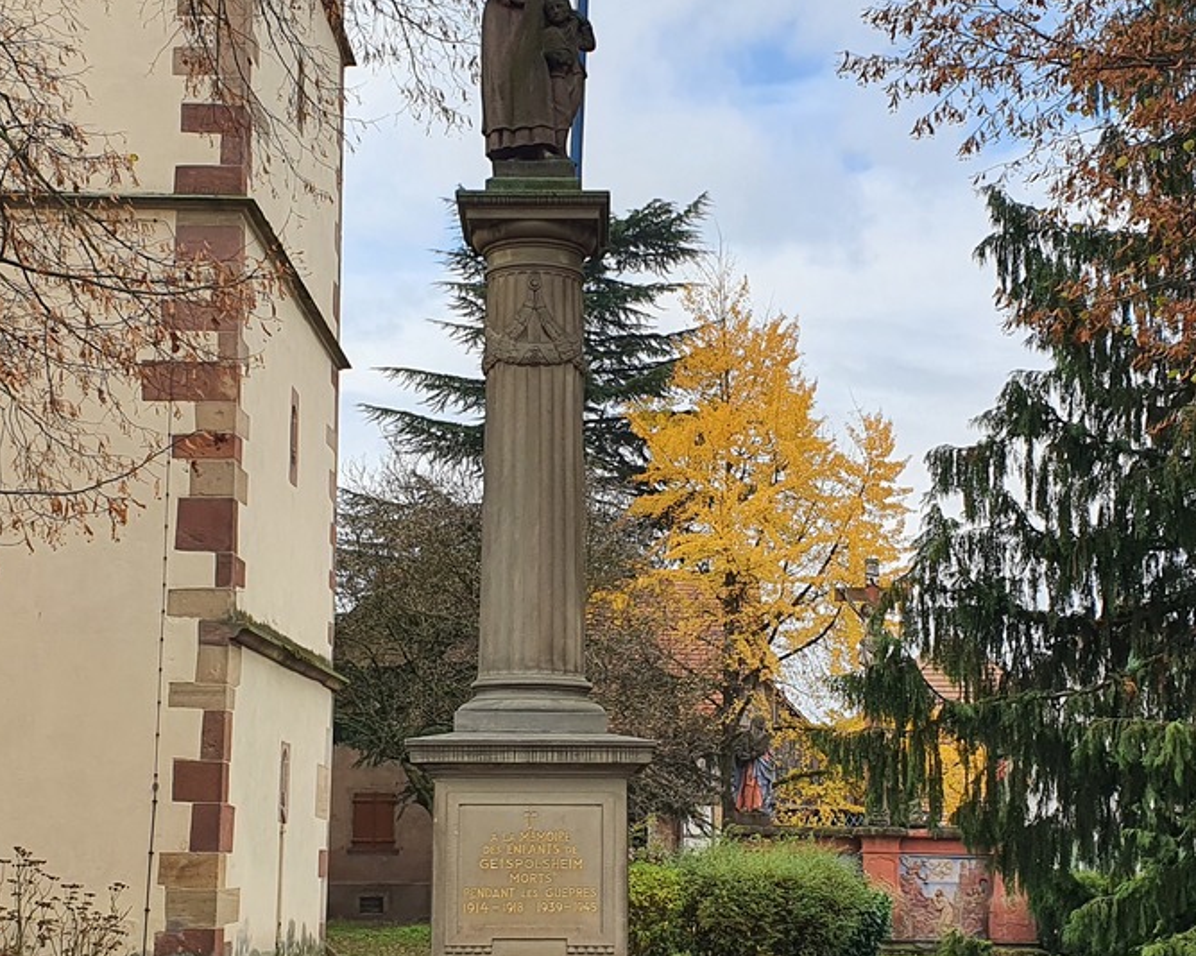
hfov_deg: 33.0
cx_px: 573
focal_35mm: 57
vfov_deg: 26.6
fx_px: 2017
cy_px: 617
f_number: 2.4
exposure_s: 1/662
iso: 50
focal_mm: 4.32
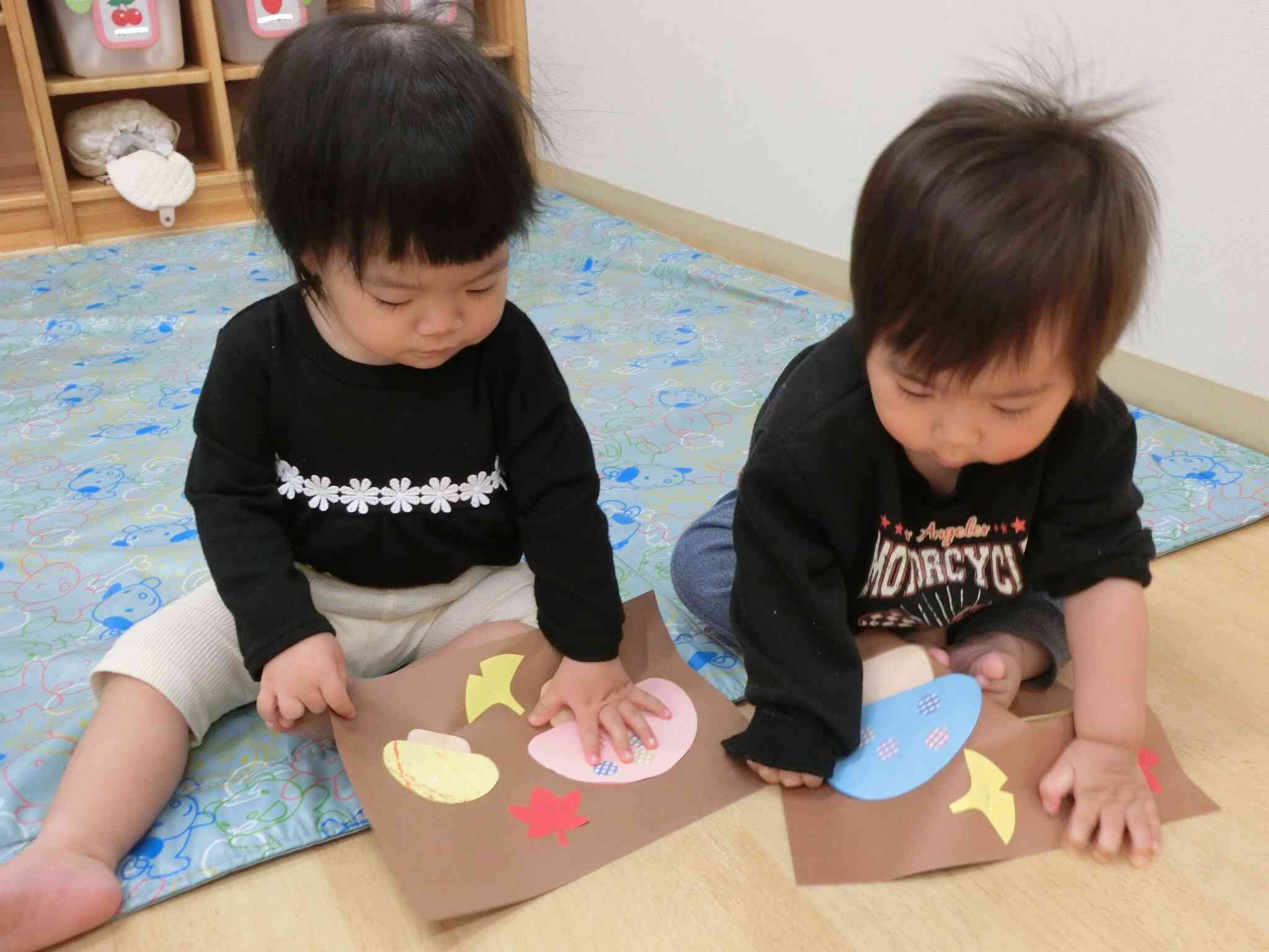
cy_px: 476
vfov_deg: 41.8
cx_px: 634
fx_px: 1246
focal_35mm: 34
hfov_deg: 54.0
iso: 400
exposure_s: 1/40
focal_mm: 6
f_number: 3.9
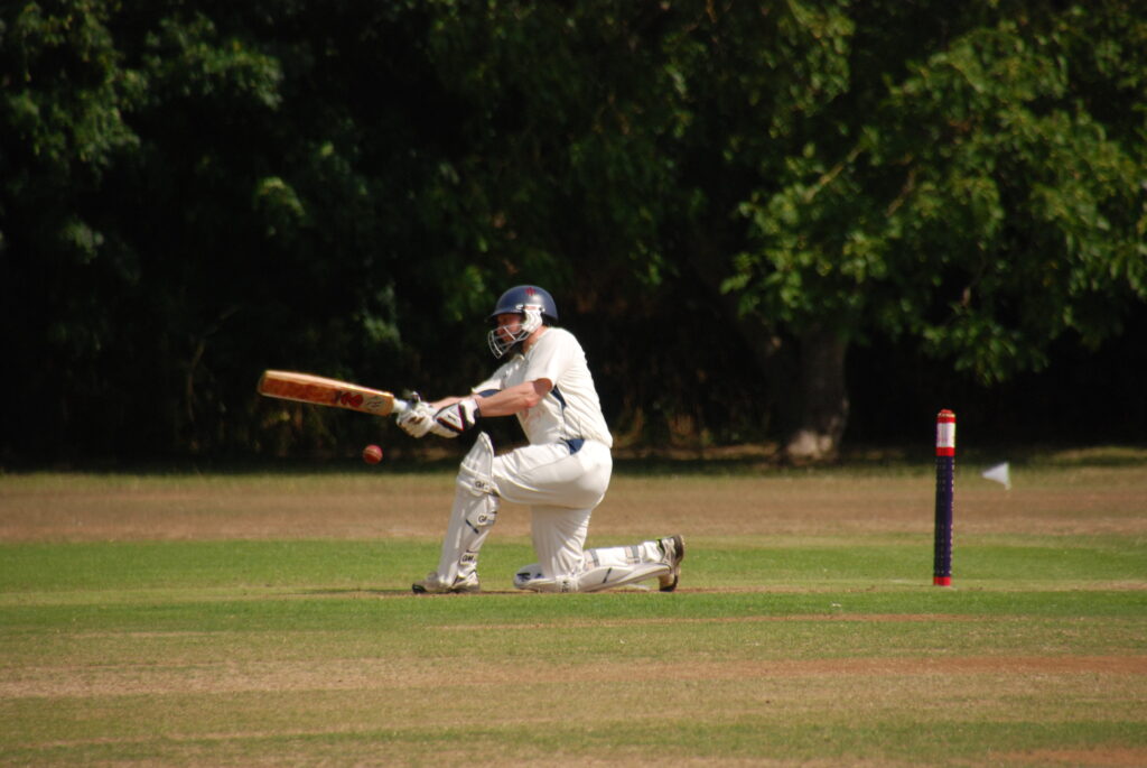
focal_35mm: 450
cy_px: 384
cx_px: 574
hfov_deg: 4.6
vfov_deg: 3.1
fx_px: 14351
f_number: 6.3
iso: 450
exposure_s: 1/2000
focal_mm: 300
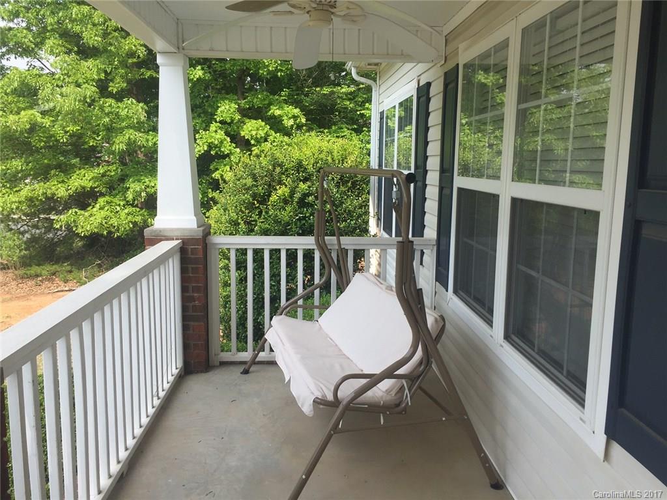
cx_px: 334
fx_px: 559
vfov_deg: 48.2
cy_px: 250
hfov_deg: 61.7
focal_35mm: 29
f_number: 2.2
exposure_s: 1/824
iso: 32
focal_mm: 4.15
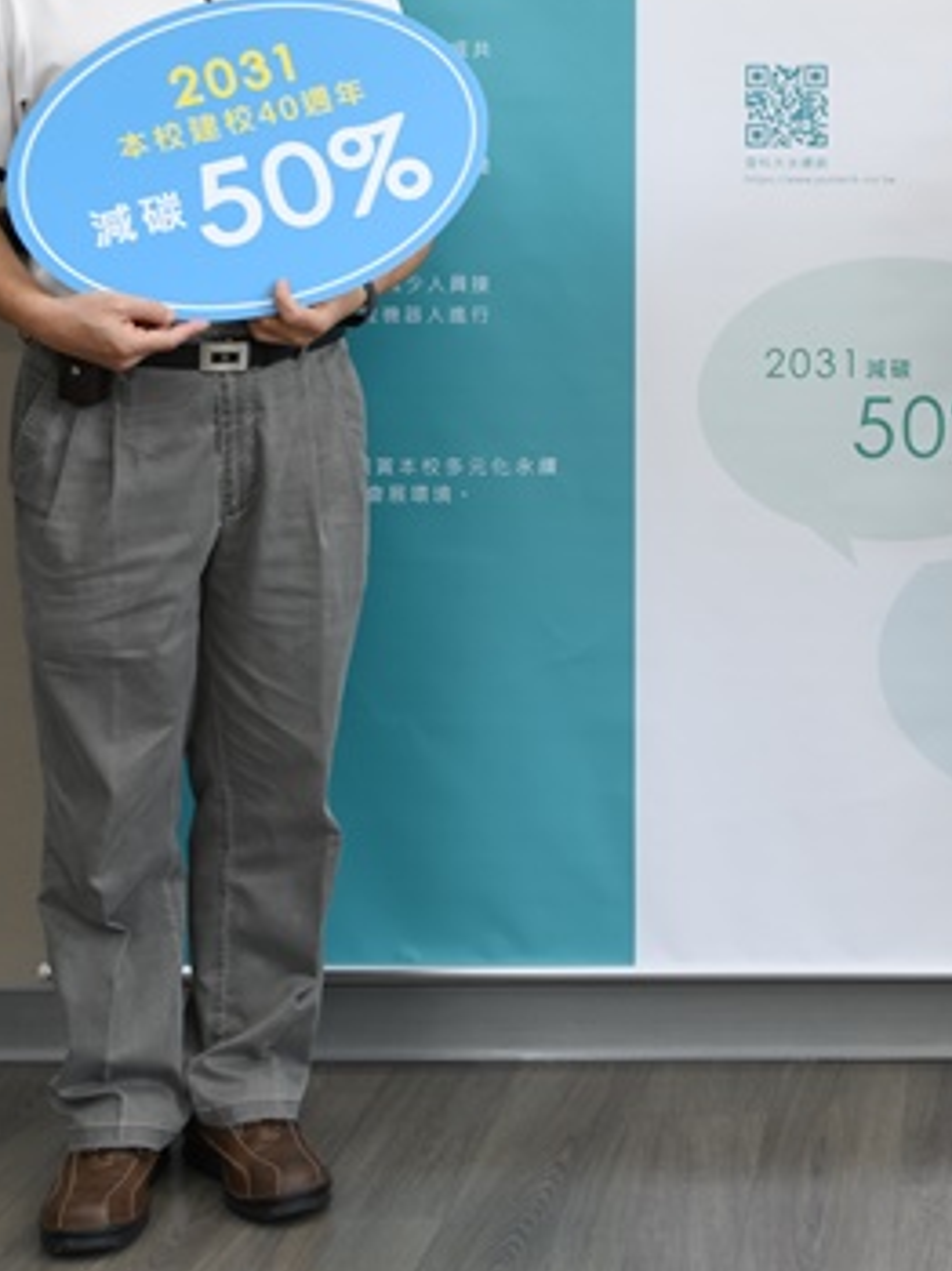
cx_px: 988
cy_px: 227
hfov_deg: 21.3
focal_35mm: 66
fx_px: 2423
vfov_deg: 28.7
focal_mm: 24
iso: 140
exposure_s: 1/30
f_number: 5.6
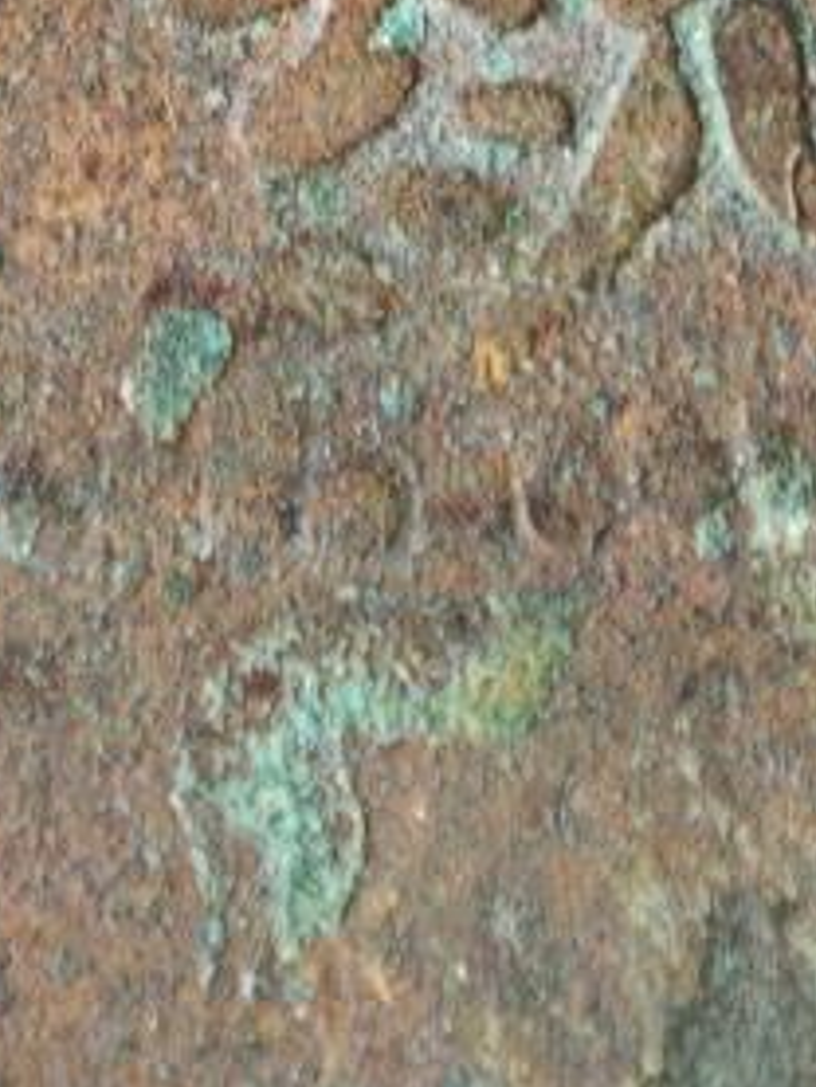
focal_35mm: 442
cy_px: -867
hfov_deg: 3.4
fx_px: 13882
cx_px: 141
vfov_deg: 4.4
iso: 640
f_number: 2
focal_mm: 9
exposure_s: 1/100
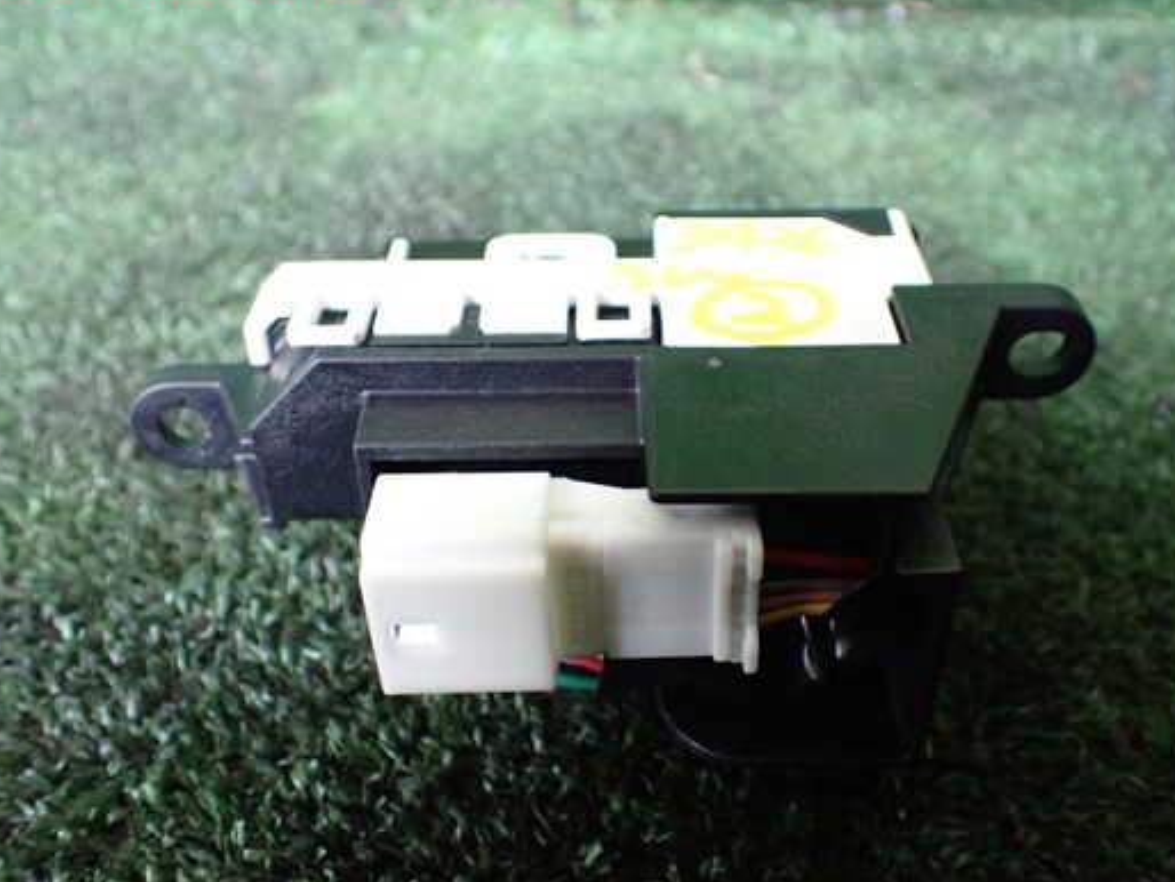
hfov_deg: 52.5
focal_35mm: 35
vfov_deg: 40.7
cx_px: 649
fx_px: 1189
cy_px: 450
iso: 800
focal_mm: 5.4
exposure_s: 1/80
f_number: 2.3
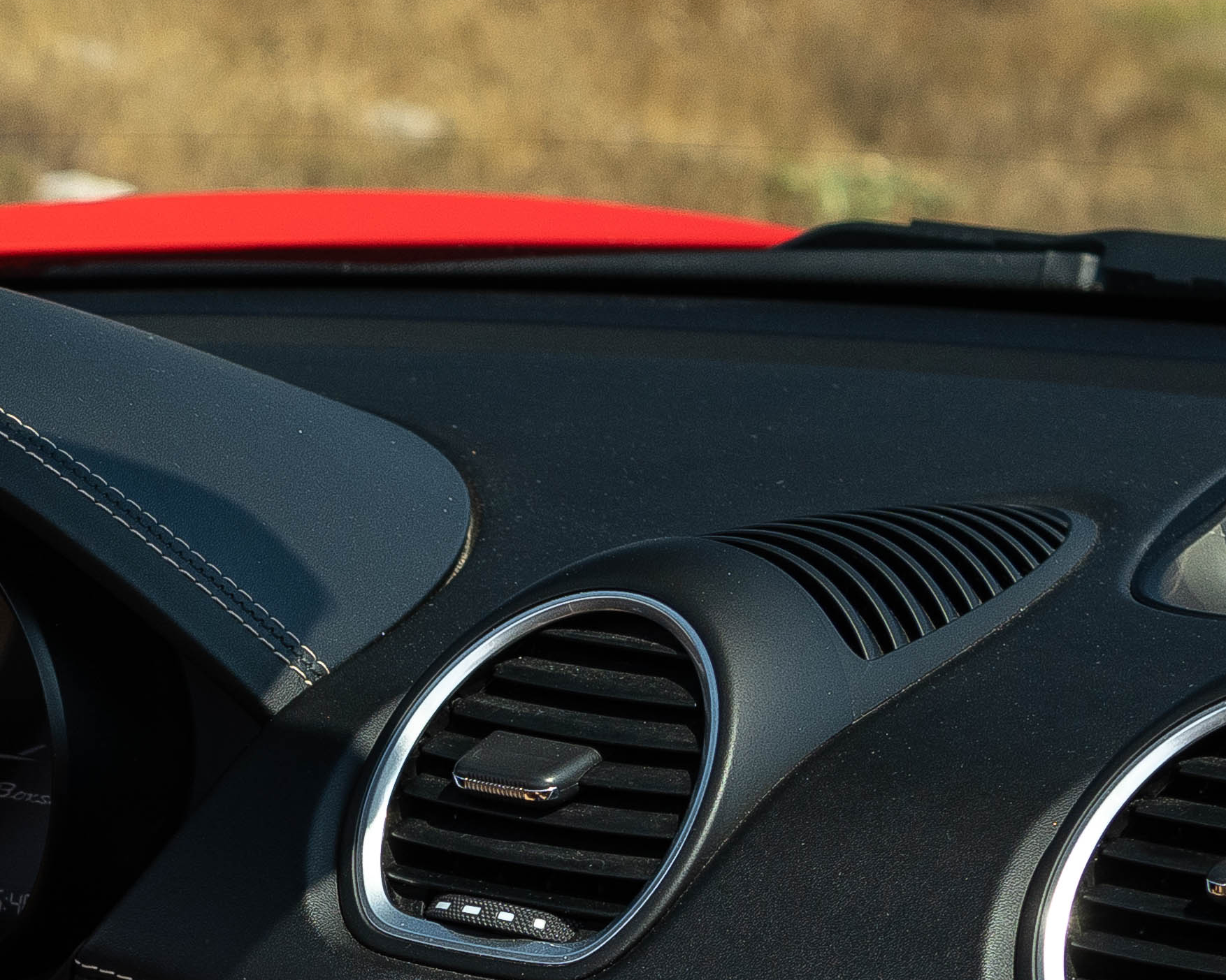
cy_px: 1347
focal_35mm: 178
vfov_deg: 8.5
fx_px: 6458
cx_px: -358
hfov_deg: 10.6
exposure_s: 1/400
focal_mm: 35
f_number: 5
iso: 80
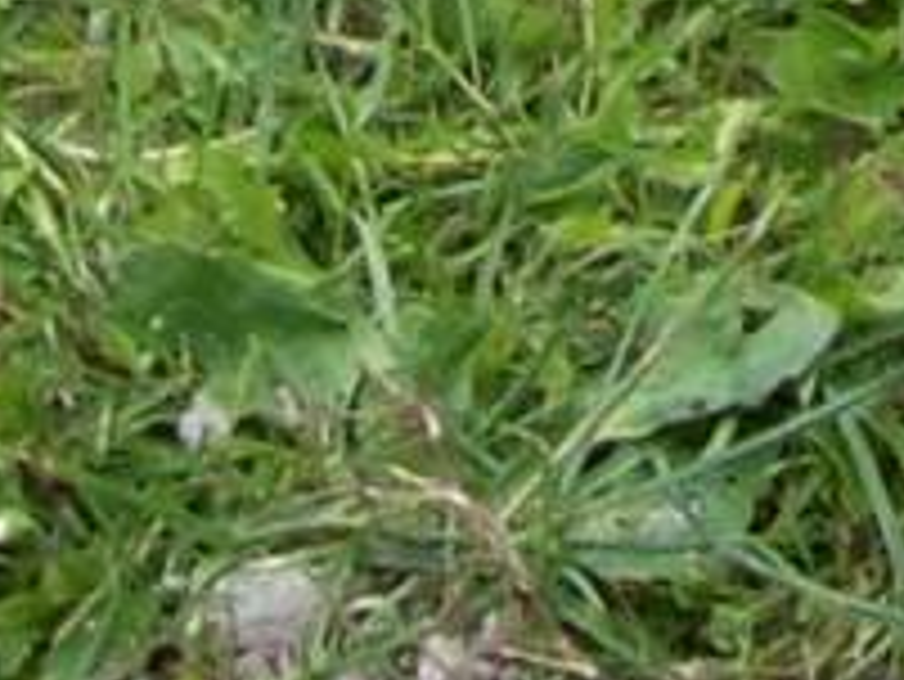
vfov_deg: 4.8
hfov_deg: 6.8
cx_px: 1498
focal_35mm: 287
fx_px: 7500
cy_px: -1720
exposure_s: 1/431
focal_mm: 6
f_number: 2.7
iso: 80
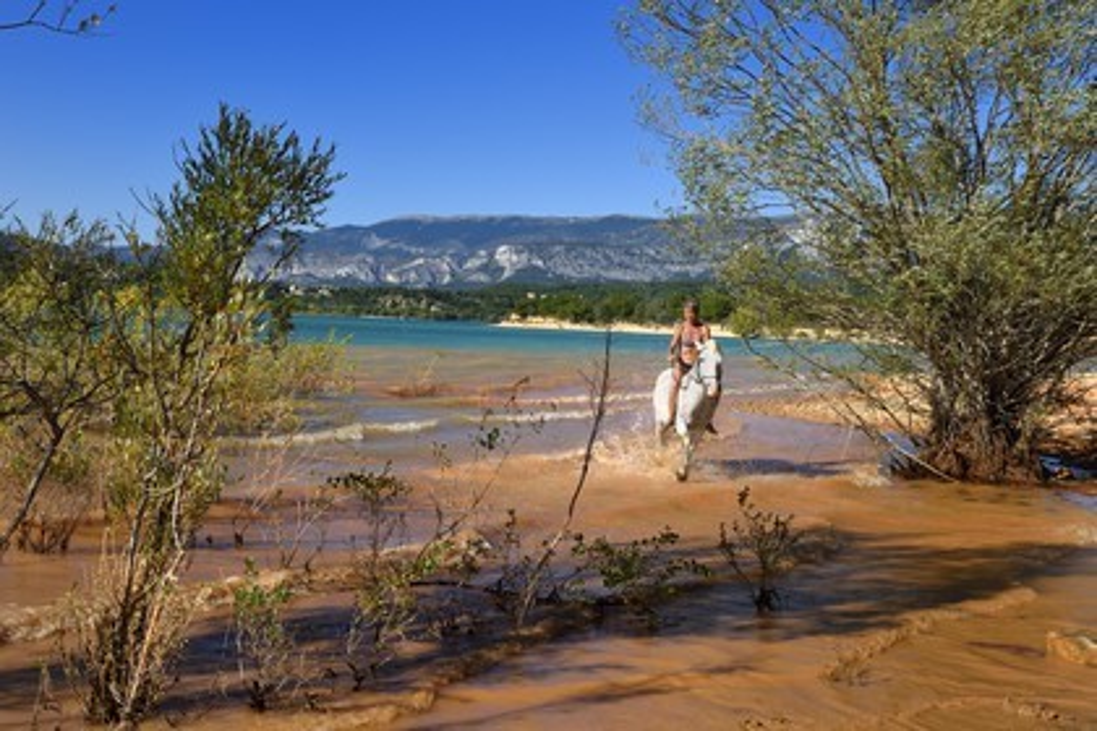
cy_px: 366
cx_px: 548
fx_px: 1280
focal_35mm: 42
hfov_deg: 46.4
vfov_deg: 31.9
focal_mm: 42
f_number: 10
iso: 400
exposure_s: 1/800
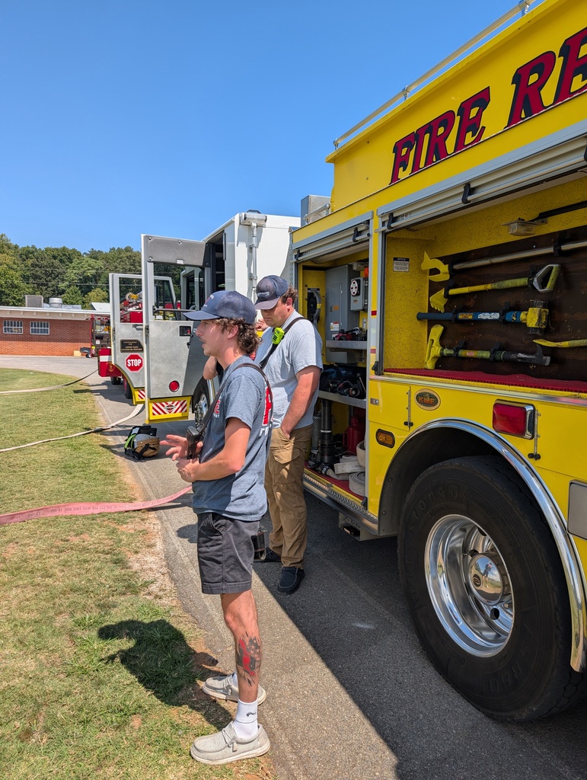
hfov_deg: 56.9
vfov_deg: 71.5
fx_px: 541
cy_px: 390
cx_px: 294
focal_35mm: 24
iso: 20
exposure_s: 1/1011
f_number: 1.68
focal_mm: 6.9
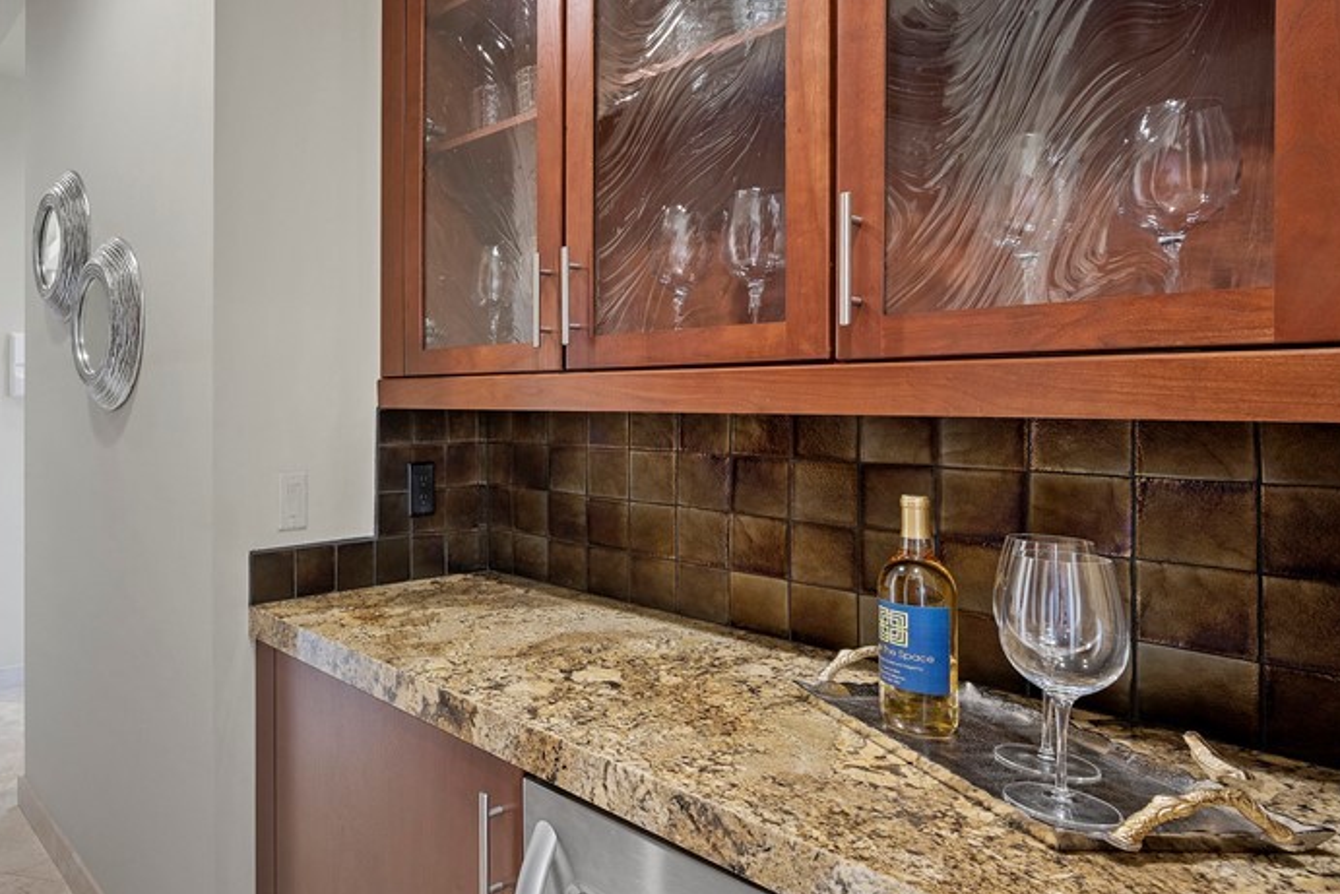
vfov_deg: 57.1
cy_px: 390
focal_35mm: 22
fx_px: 819
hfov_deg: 72.2
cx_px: 308
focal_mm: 14
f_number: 8
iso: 640
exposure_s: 1.3
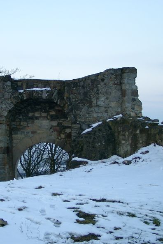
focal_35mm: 70
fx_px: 475
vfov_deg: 28.8
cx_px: 46
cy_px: 121
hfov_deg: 19.4
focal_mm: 10.4
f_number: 2
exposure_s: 1/77.9
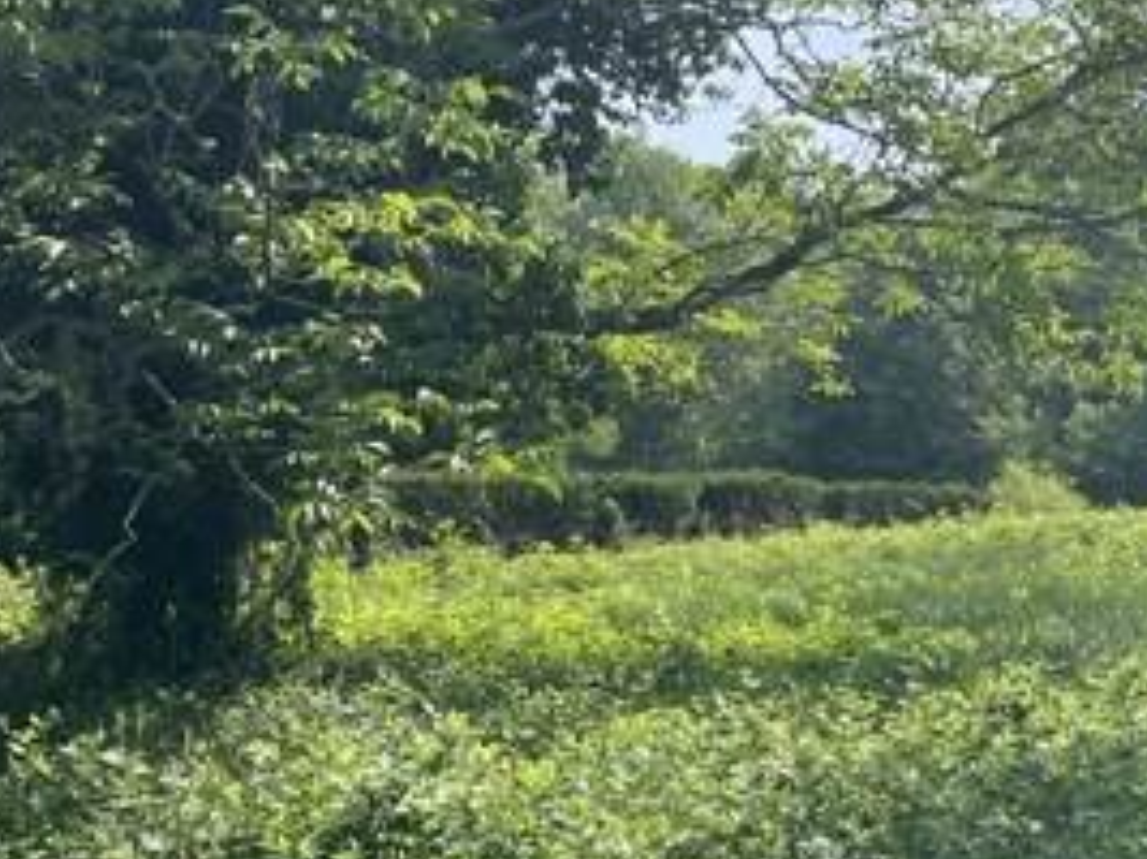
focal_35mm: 78
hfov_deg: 23.1
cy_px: 215
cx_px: 1345
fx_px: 2583
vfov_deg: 18.8
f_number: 1.6
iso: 50
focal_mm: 5.1
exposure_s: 1/2967
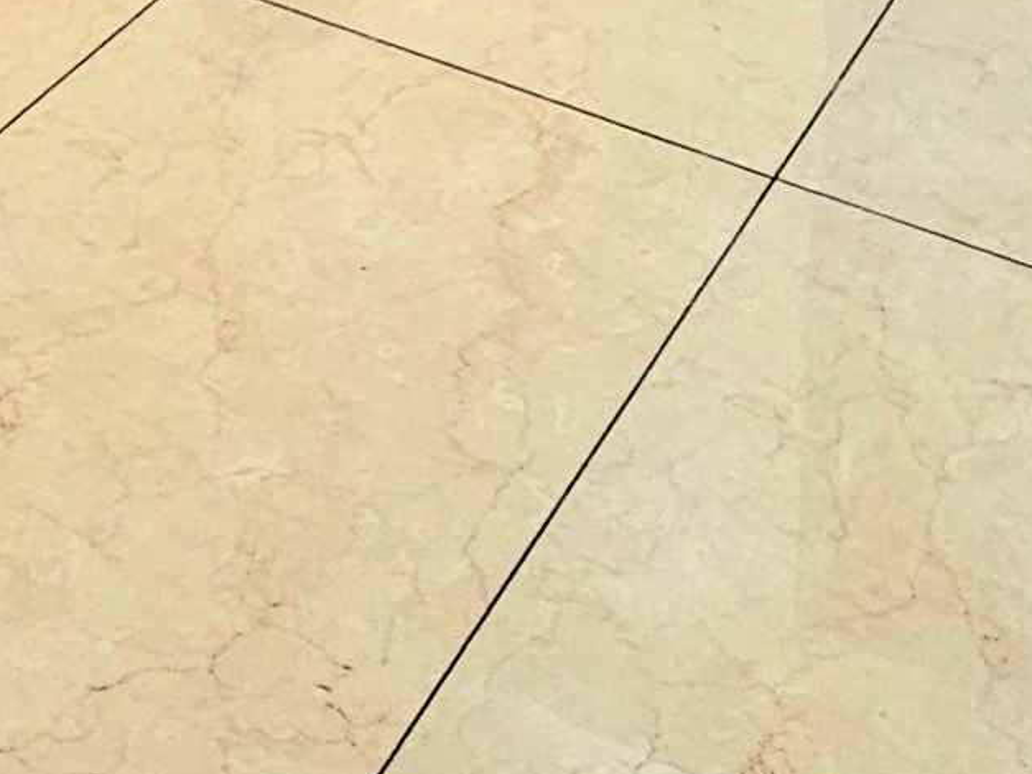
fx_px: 2474
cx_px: 155
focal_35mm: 83
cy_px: -1237
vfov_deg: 12.5
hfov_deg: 23.1
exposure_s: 1/50
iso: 80
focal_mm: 2.2
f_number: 2.2
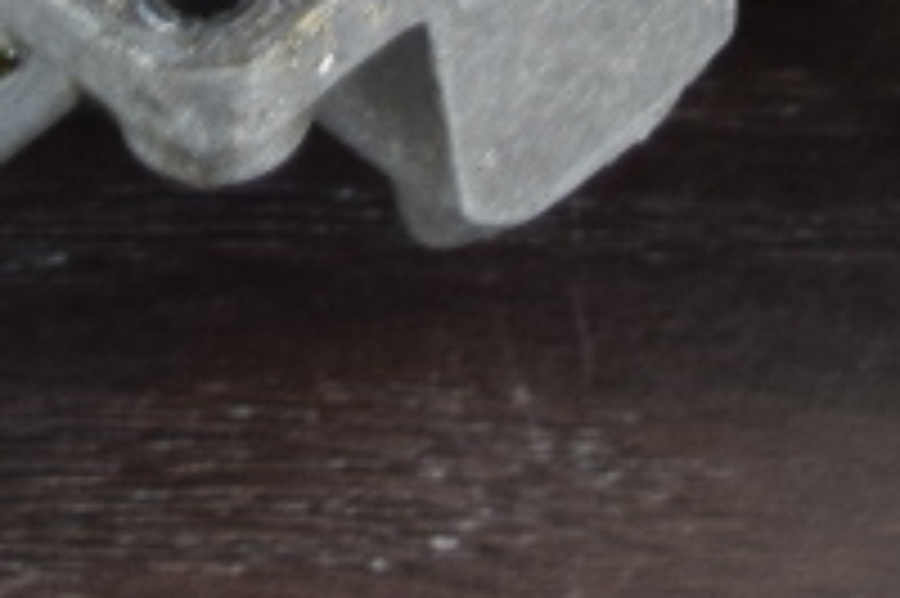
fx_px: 7793
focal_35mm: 312
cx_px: 140
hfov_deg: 6.6
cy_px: -1266
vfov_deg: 4.2
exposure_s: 1/80
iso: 400
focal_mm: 26
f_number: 4.5
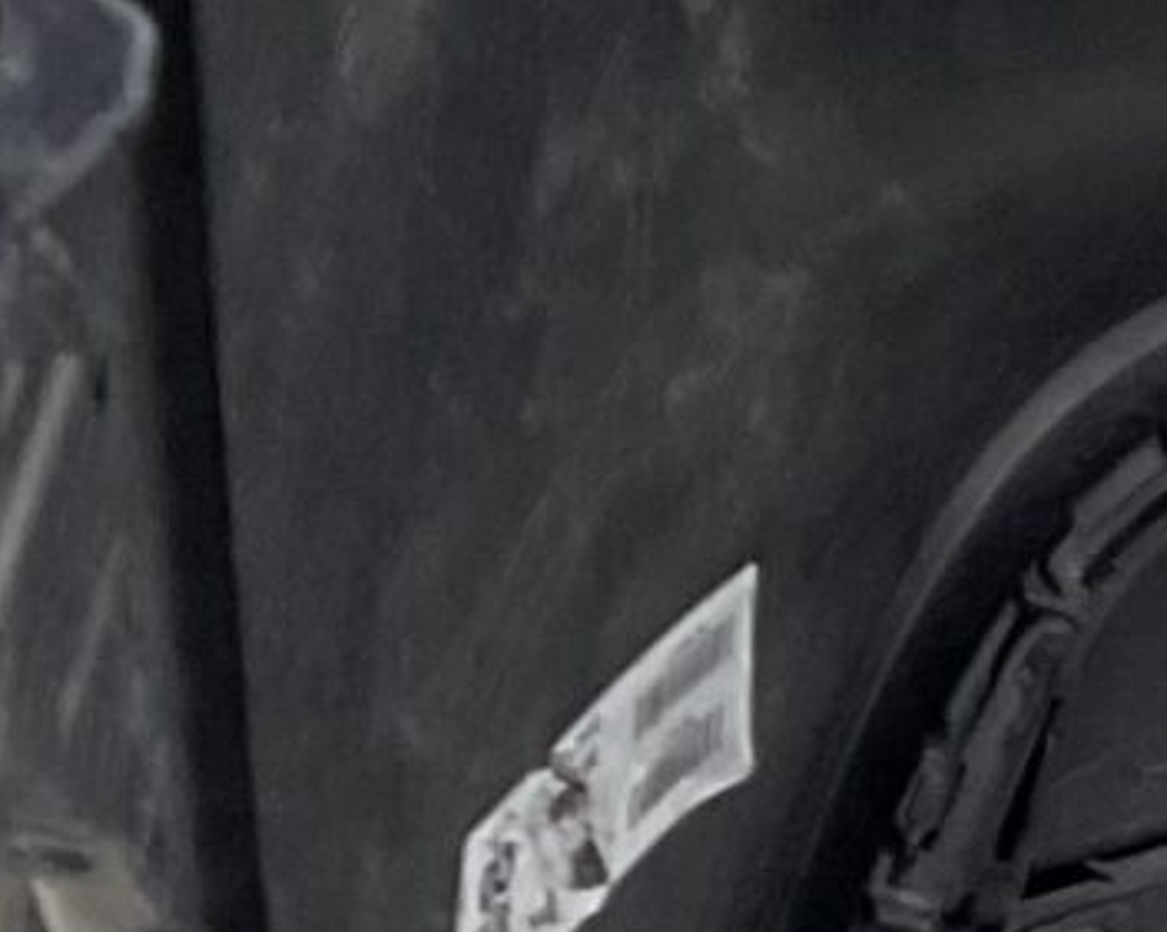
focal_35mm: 206
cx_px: 2695
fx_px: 7109
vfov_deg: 7.5
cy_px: 527
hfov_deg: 8.6
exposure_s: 1/100
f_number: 1.8
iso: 32
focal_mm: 3
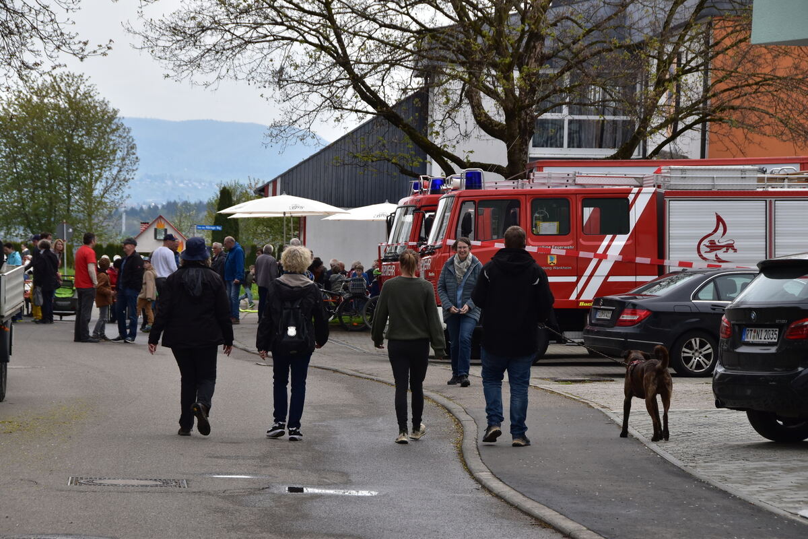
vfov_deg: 9.6
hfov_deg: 14.4
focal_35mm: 142
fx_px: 3198
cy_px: 270
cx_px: 404
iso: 500
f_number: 8
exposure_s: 1/1000
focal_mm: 95
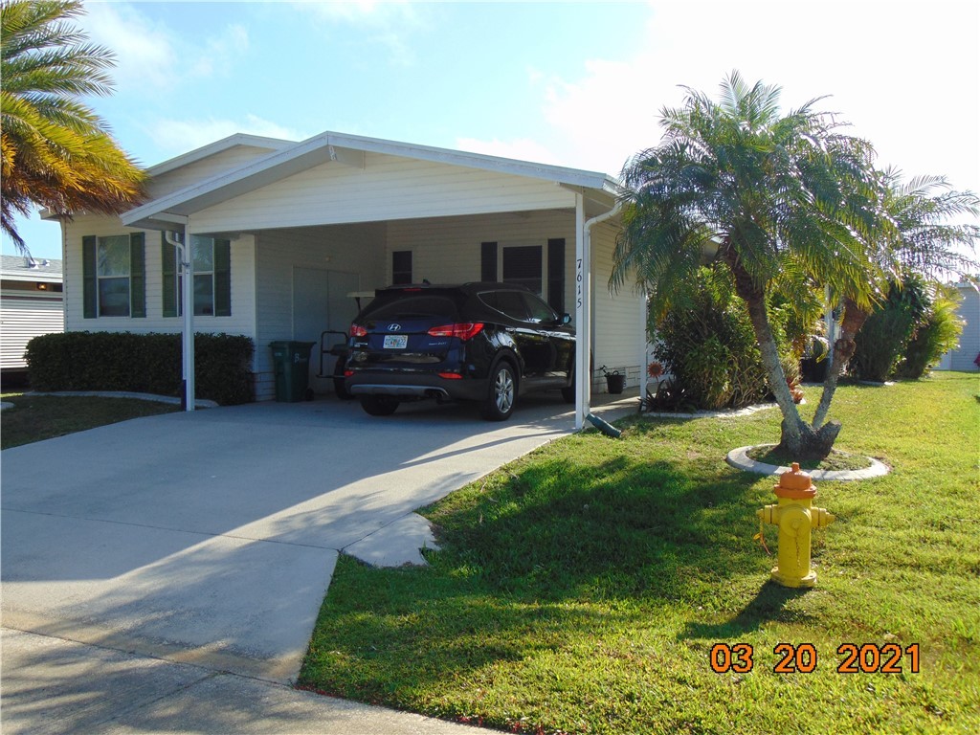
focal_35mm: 33
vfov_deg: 42.9
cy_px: 368
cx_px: 490
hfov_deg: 55.4
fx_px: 934
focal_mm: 5.8
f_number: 3.2
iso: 80
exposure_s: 1/640
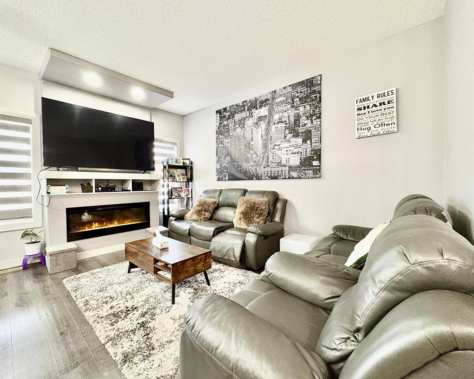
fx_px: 210
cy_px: 187
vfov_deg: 84.0
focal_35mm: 15
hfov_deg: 96.7
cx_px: 222
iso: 640
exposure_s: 1/60
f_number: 2.2
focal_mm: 2.22
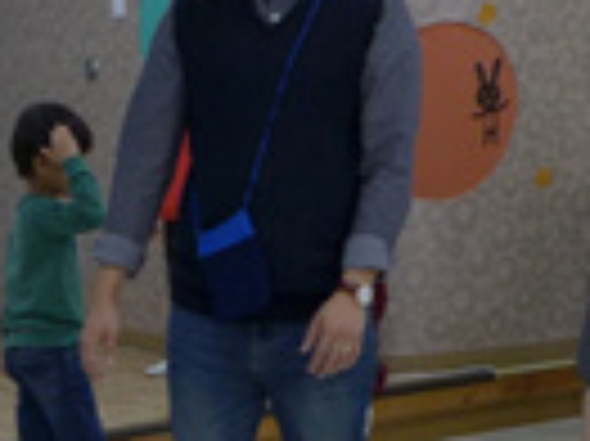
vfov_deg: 10.9
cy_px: 1022
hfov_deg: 16.2
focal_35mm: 117
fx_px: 1992
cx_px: -117
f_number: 1.4
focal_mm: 4.7
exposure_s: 1/250
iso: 200
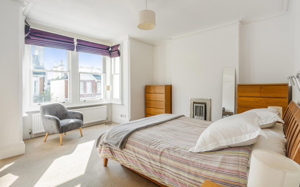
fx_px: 139
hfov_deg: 94.4
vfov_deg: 68.0
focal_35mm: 17
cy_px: 94
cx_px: 152
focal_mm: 16
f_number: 5.6
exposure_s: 1/320
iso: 500
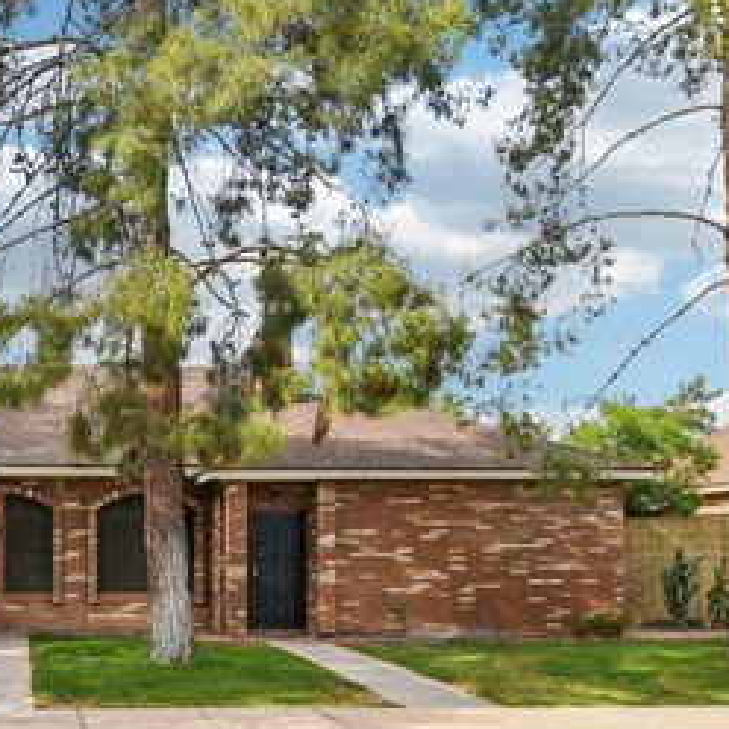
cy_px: 454
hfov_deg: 41.3
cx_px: 35
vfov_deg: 45.7
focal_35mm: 36
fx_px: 858
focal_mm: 14
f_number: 8
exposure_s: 1/125
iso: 100
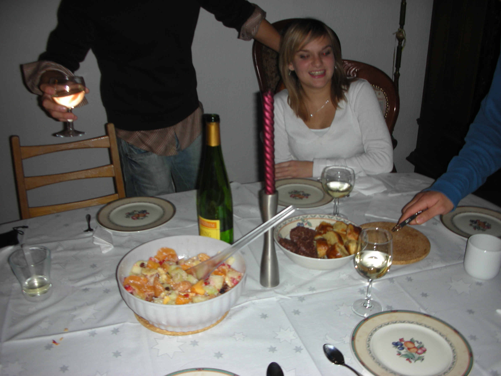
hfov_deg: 52.6
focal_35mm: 35
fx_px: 507
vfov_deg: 40.7
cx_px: 250
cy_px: 188
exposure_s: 1/60.1
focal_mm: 5.8
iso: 50
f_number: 3
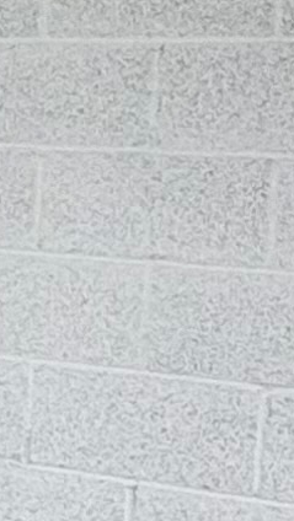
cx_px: -940
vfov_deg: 14.8
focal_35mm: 145
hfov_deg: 6.5
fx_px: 2006
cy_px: 177
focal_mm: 2.22
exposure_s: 1/113
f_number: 2.2
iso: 80
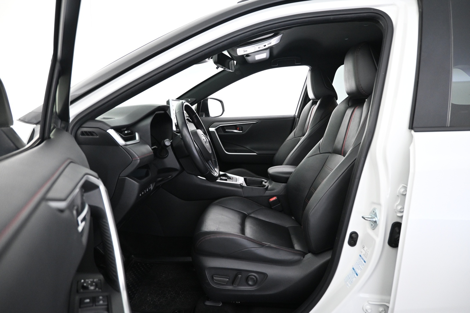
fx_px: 313
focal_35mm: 24
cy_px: 156
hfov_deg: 73.7
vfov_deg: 53.1
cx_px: 235
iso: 1800
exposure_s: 1/30
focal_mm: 16
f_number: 3.5
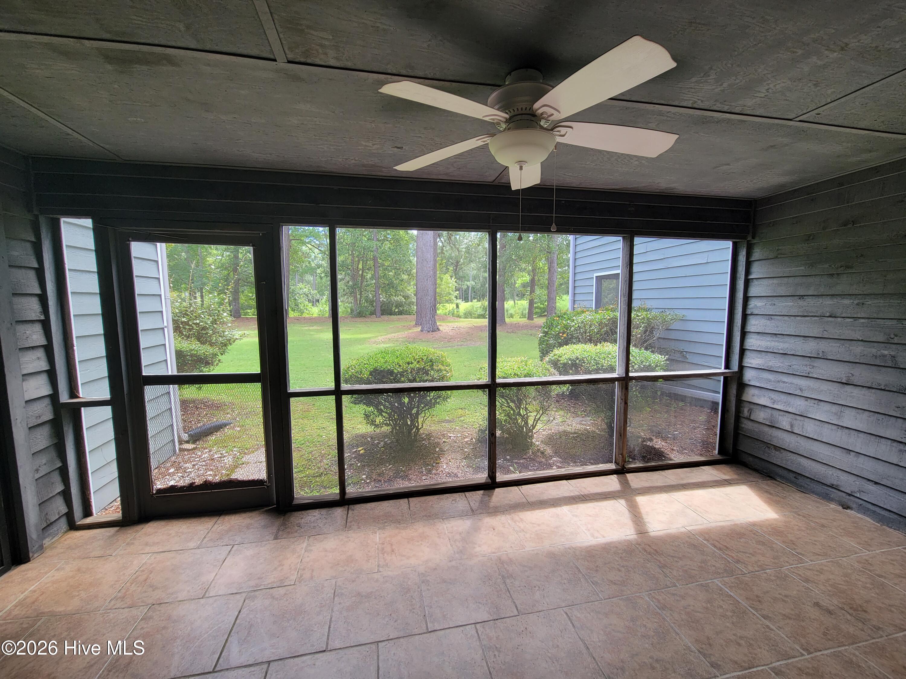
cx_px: 453
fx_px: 340
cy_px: 340
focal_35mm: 13
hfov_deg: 106.2
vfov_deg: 89.9
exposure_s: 1/120
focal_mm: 2.2
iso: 80
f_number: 2.2
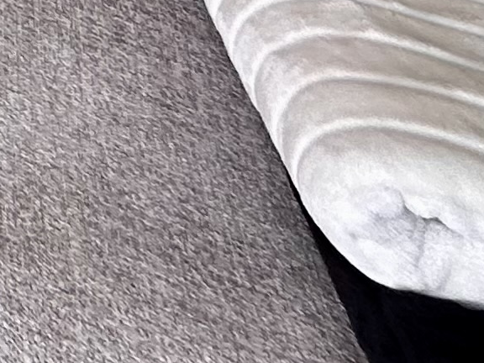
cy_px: -846
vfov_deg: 9.7
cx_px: -839
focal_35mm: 98
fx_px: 1370
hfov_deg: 12.5
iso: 40
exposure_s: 1/130
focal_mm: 2.22
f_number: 2.2
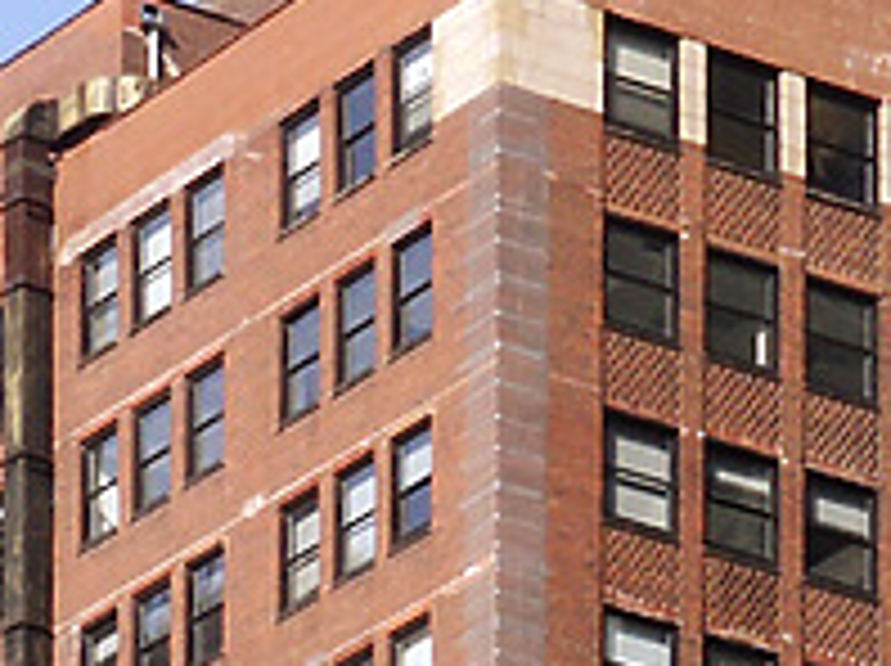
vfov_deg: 3.6
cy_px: 929
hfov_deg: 4.8
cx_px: 1053
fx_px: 10643
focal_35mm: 414
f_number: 8
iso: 64
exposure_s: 1/125
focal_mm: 18.12
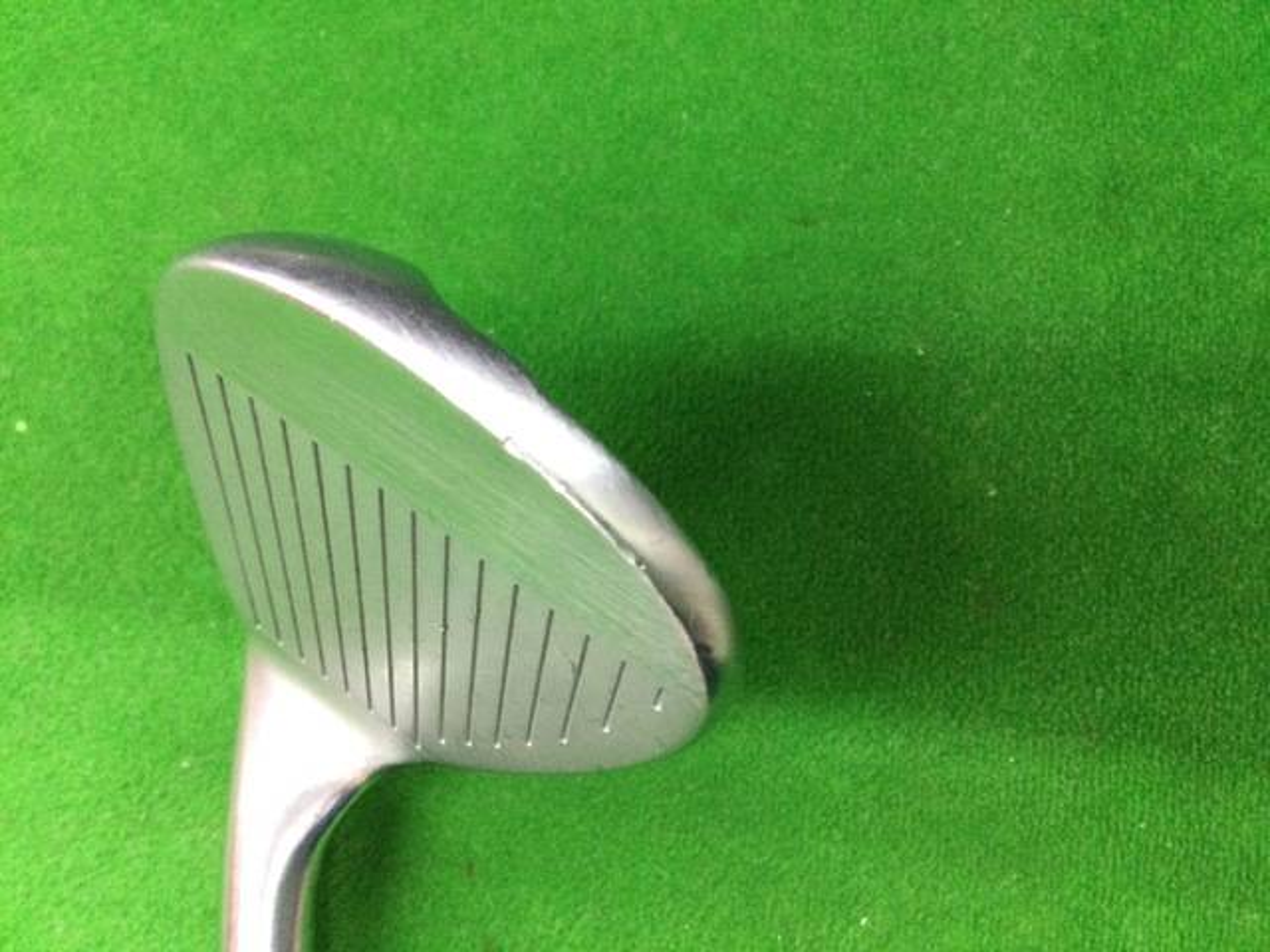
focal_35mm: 31
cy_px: 476
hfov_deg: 58.4
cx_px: 635
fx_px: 1137
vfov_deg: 45.4
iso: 200
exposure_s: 1/30
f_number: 2.4
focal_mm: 3.3
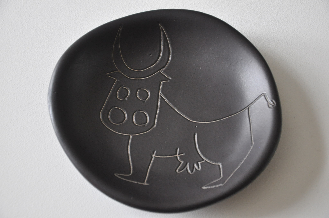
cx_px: 164
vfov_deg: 15.7
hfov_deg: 23.4
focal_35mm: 87
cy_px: 109
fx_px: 794
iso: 1600
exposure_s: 1/30
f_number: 5
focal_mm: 58
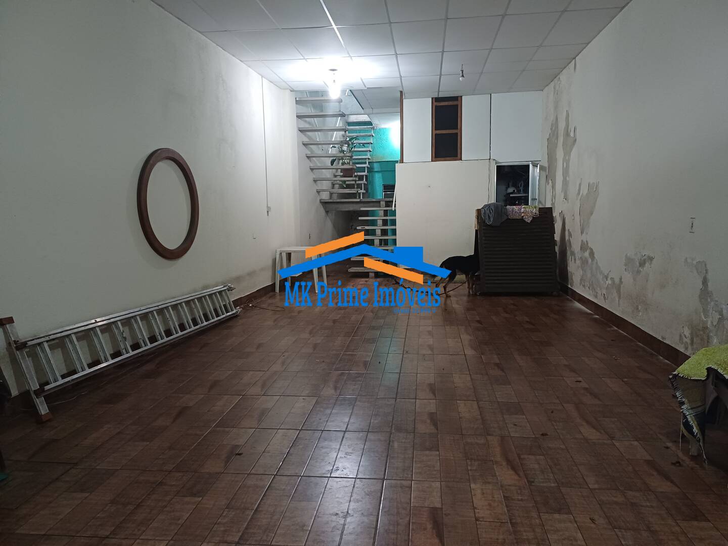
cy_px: 273
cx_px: 364
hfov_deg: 69.4
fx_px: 526
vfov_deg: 54.9
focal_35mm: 25
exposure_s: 1/24
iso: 640
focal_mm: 4.65
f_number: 1.8
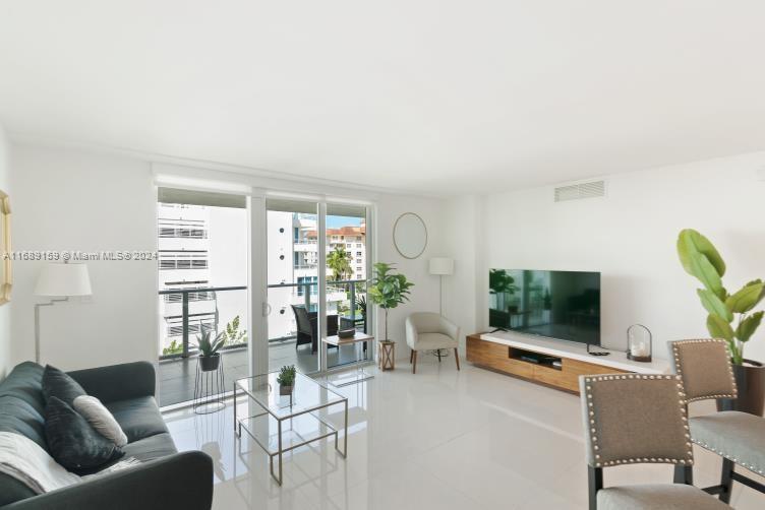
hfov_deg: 96.7
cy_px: 255
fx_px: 340
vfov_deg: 73.8
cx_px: 382
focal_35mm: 16
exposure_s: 1/15
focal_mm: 16
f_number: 7.1
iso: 320
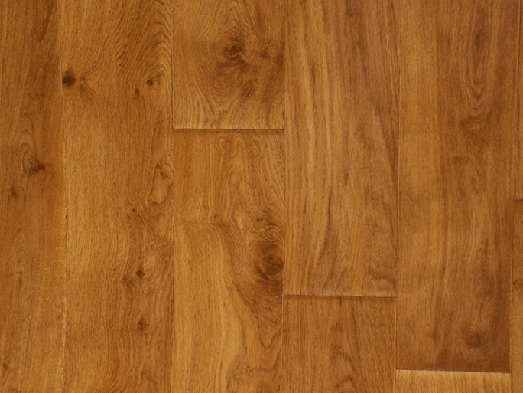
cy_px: 175
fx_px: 1148
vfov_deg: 19.4
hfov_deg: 25.7
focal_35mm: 76
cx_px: 242
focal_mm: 10.84
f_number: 3.2
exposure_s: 1/4
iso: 100
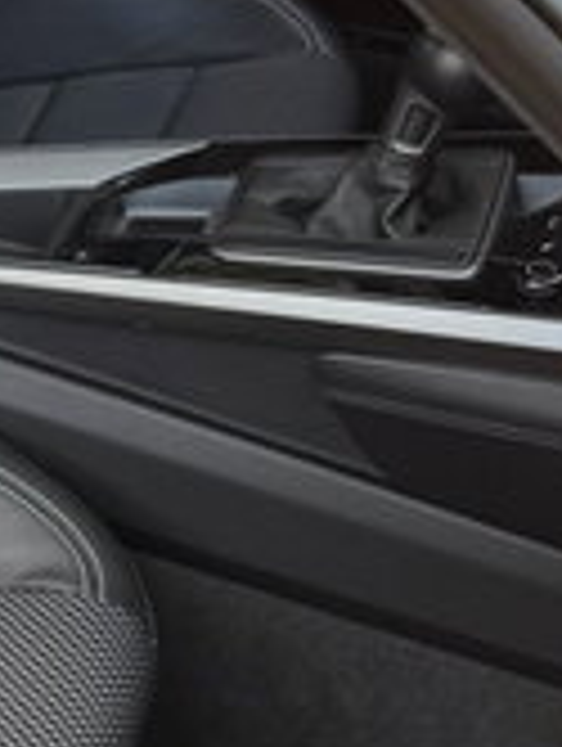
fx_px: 2397
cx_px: -814
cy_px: 274
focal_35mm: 111
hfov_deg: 11.1
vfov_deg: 17.7
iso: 100
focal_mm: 6.76
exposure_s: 1/484
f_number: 1.78
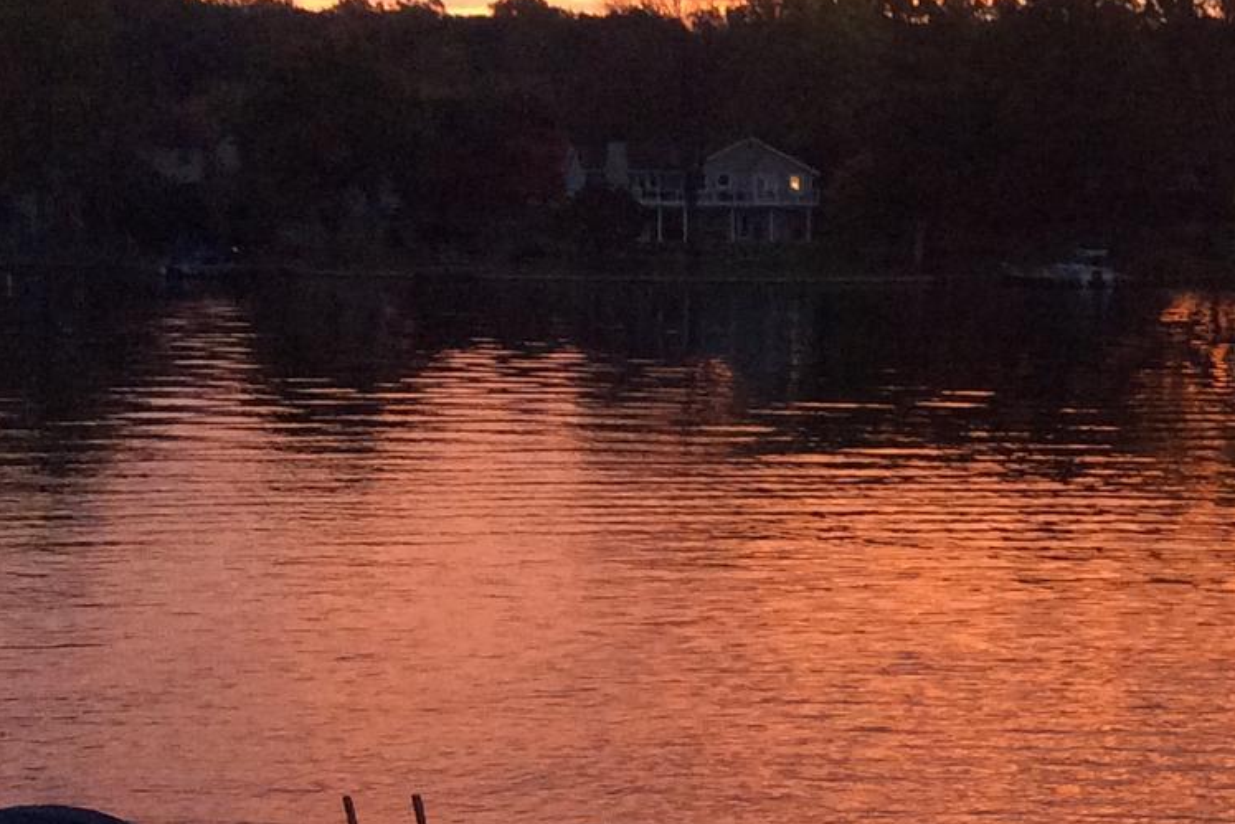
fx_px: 3122
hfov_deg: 21.8
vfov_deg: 15.0
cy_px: 382
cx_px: 1156
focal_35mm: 91
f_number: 2.4
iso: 160
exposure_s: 1/24
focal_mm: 3.3
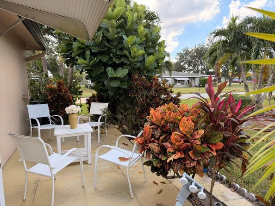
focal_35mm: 24
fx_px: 191
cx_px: 138
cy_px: 103
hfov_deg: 71.6
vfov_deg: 56.8
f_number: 1.78
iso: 100
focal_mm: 6.76
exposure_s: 1/1139
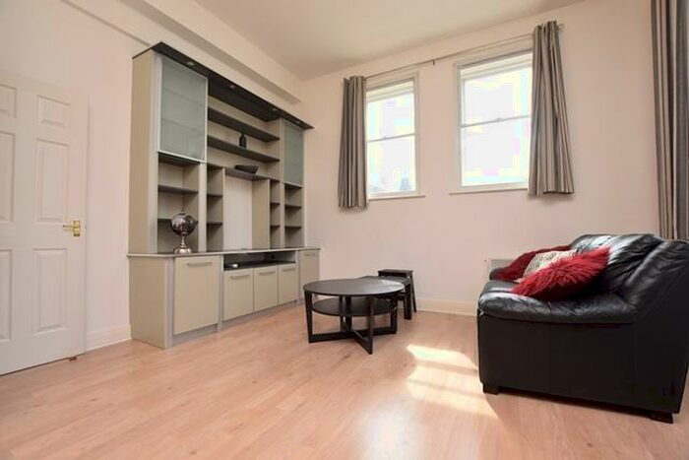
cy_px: 230
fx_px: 287
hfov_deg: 100.4
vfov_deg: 77.4
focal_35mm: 15
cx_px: 344
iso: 250
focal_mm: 10
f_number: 5.6
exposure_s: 1/125
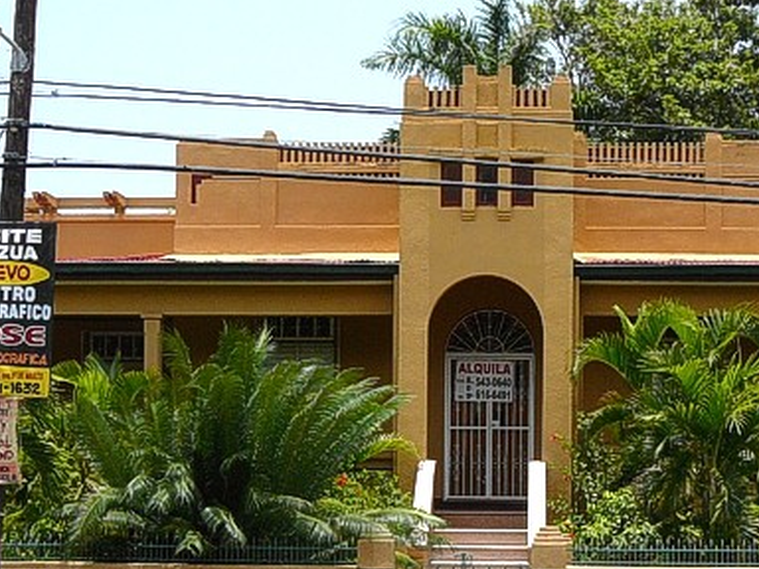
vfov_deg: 19.9
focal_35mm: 73
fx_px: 1601
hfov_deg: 26.6
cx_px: 492
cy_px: 466
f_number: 5
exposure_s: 1/400
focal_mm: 5.2
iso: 80
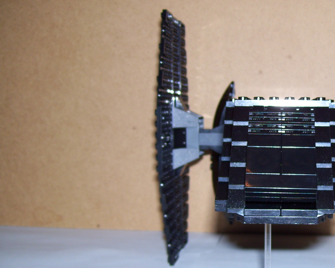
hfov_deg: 31.6
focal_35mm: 58
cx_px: 272
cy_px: 146
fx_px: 575
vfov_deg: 26.2
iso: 80
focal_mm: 6
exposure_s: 1/60
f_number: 2.7
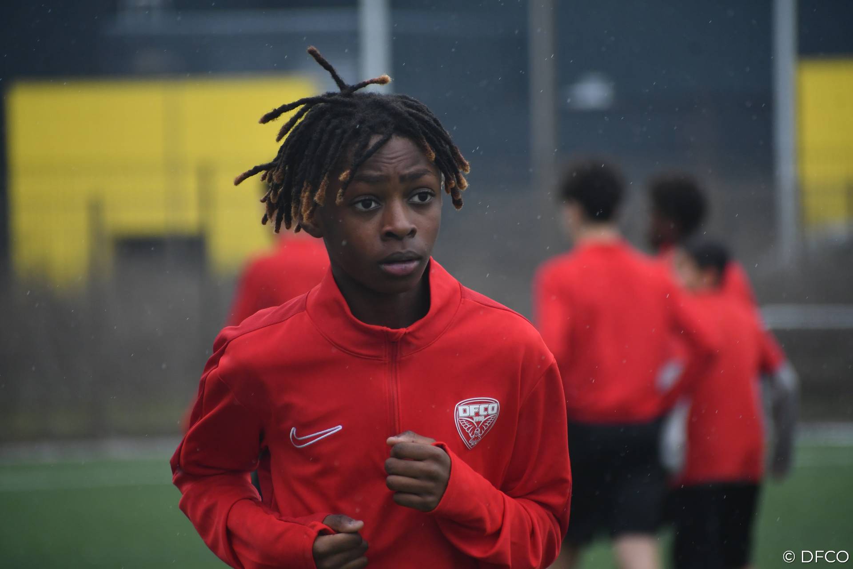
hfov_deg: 6.5
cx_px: 426
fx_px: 7463
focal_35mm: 315
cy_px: 284
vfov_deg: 4.4
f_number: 5.6
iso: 1000
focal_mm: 210
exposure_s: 1/1000
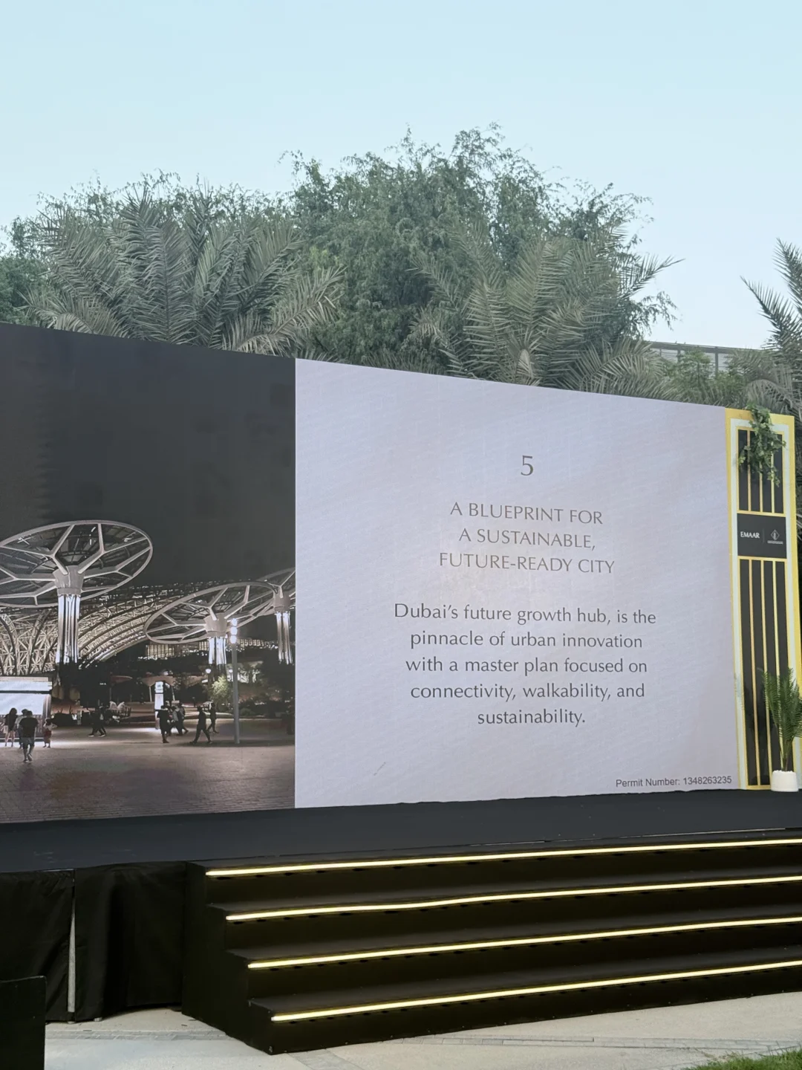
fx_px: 1483
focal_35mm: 48
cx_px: 401
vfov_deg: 39.7
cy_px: 535
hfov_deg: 30.3
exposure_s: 1/481
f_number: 1.78
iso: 125
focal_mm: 6.76
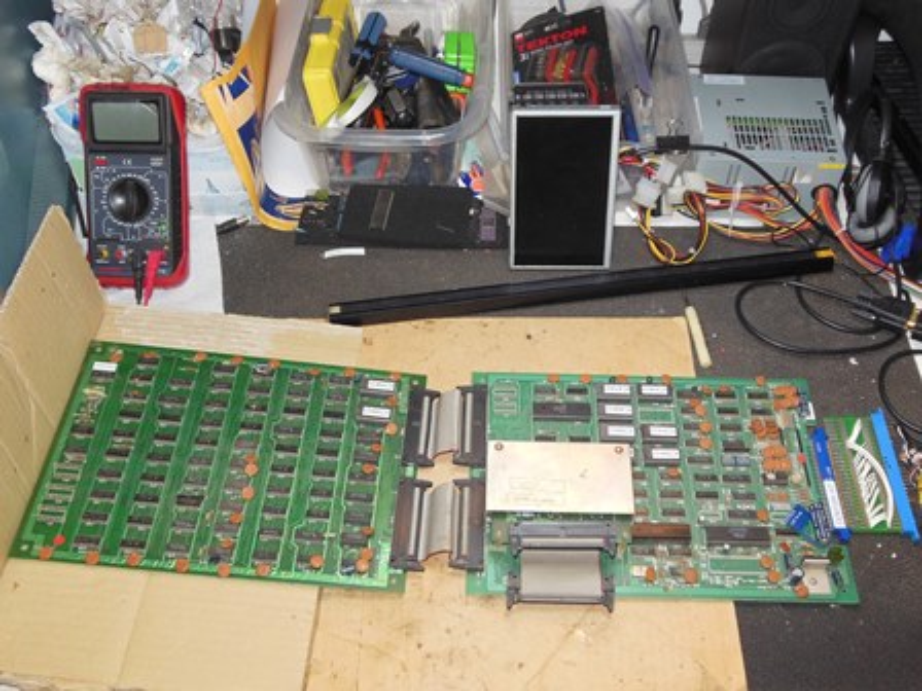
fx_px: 879
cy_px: 346
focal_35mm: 33
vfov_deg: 42.9
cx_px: 461
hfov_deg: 55.4
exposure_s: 1/30
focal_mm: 6
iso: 200
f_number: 3.5
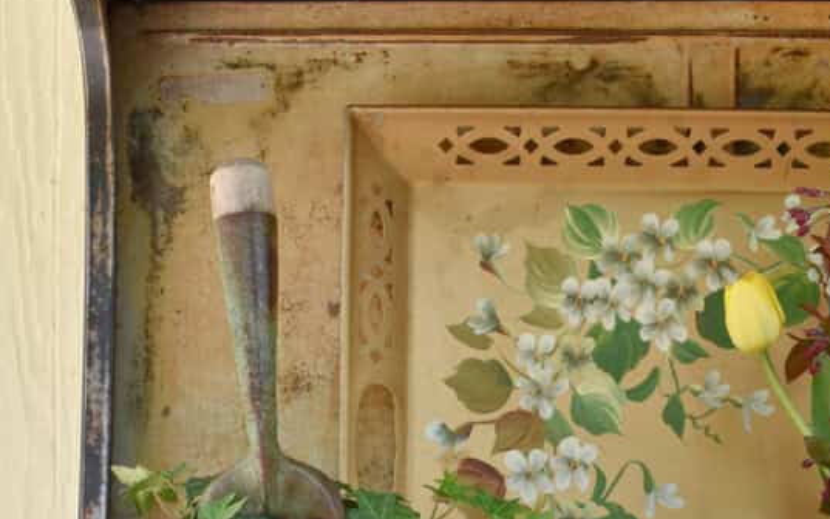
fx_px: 1584
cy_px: 558
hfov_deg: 29.4
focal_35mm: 70
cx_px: 441
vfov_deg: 18.0
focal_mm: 24
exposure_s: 1/200
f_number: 7.1
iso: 400
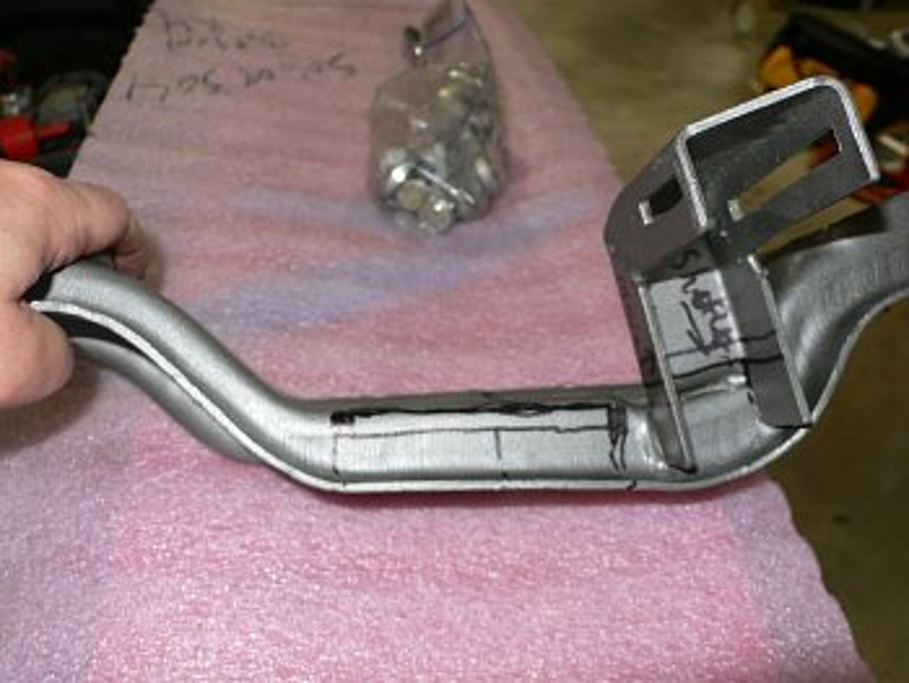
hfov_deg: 53.9
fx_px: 893
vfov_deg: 41.8
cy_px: 342
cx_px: 454
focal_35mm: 34
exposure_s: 1/30
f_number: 2.8
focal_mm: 6.3
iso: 100
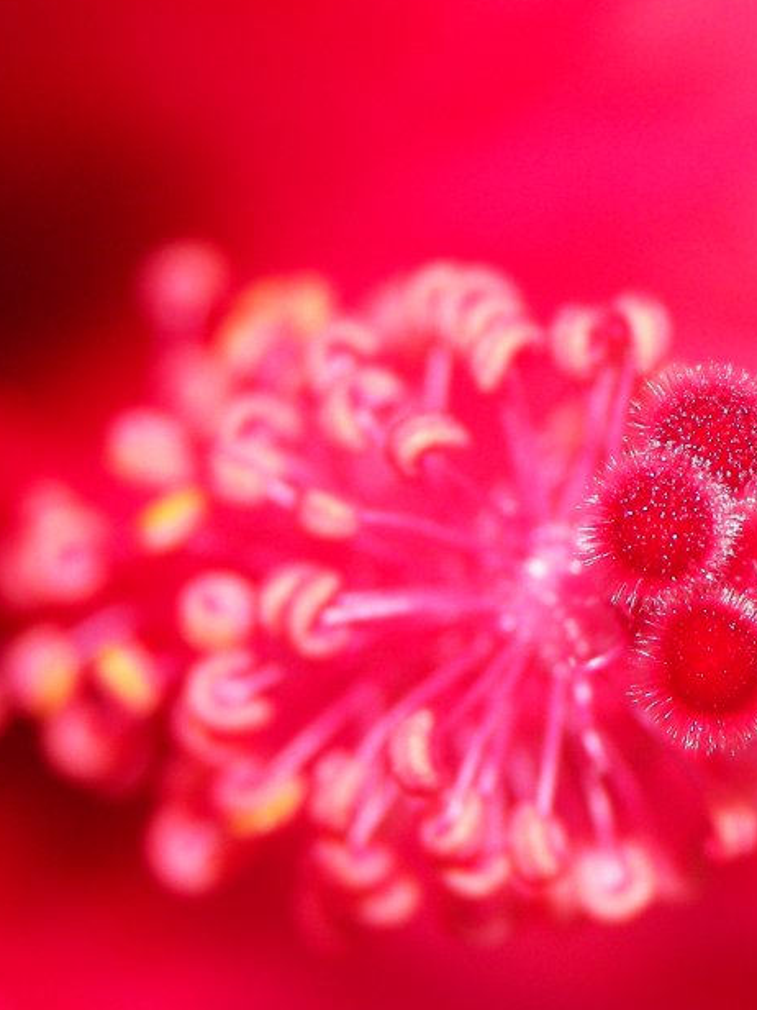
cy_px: 564
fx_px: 7435
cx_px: 772
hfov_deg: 5.8
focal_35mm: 255
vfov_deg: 7.8
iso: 100
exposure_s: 1/40
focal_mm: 26.1
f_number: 3.2
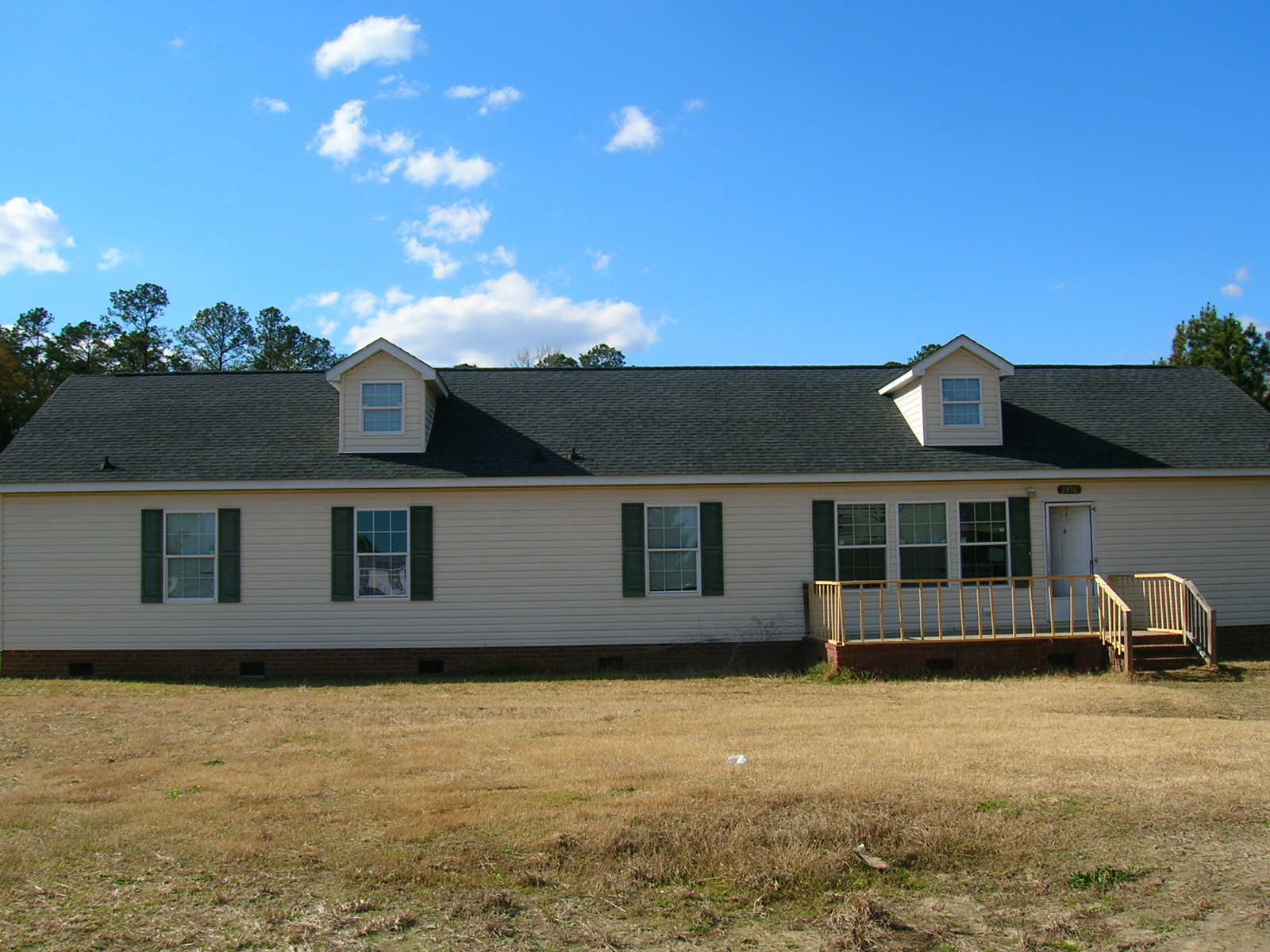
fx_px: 1247
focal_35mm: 34
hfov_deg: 54.0
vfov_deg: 41.8
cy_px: 476
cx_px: 635
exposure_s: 1/428
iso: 50
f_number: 4.9
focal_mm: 5.7
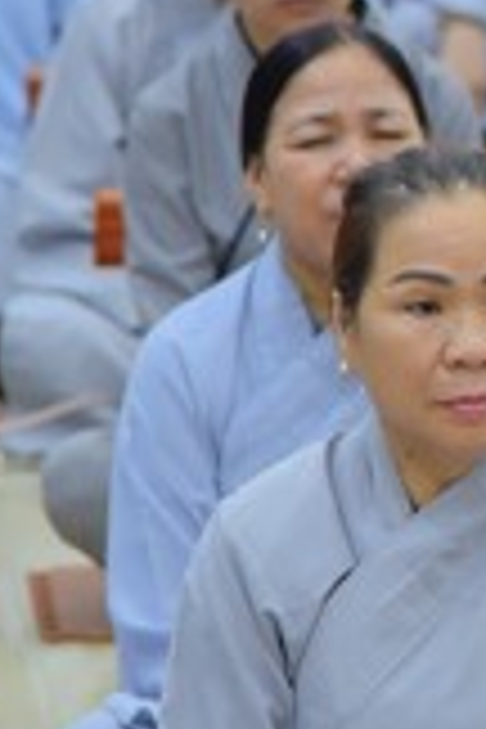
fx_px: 9760
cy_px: 284
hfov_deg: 2.8
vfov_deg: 4.3
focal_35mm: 482
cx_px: 871
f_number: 4
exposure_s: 1/80
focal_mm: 120
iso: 1250
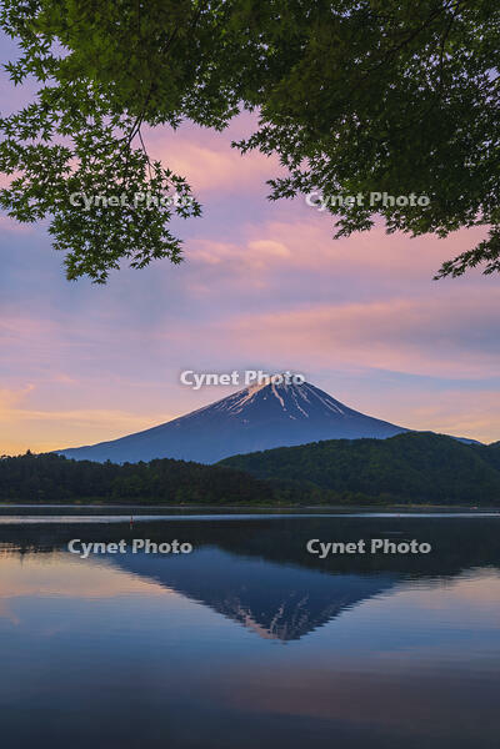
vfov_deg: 54.4
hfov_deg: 37.9
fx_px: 729
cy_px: 374
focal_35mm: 35
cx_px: 250
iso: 100
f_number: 13
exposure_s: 1/6
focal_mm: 35
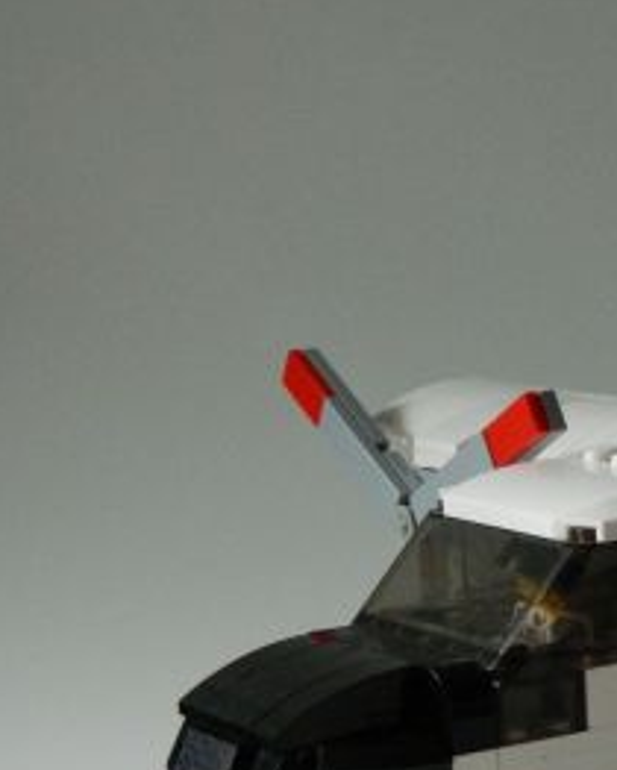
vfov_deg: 16.9
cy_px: 670
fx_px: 2554
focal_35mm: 112
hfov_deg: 13.1
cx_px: 876
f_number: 3.6
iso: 400
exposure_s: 1/100
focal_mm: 8.4
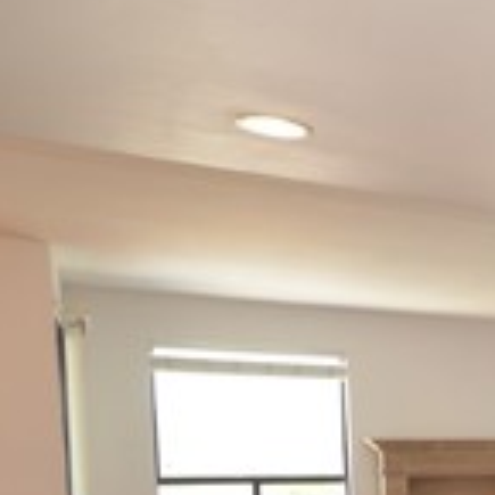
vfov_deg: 27.6
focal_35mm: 56
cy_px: 560
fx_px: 906
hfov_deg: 21.5
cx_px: 864
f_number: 4
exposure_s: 1/60
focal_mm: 10
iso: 280
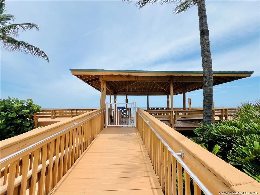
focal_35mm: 13
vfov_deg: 89.9
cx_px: 130
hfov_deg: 106.2
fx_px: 98
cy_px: 98
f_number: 1.8
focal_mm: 1.57
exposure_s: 1/1946
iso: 32
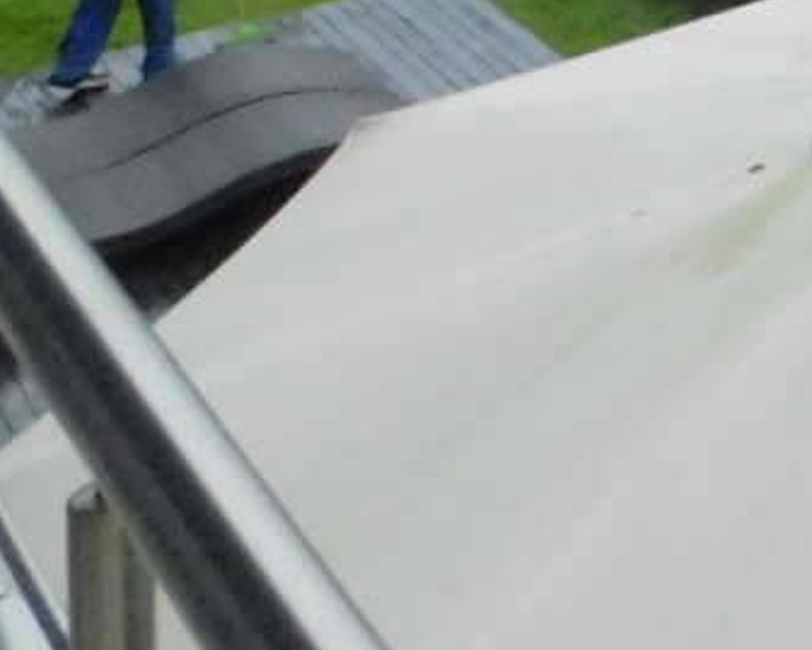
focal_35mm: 107
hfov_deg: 14.5
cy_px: -778
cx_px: 1675
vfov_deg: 12.2
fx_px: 2572
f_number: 6
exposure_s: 1/1500
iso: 800
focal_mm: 4
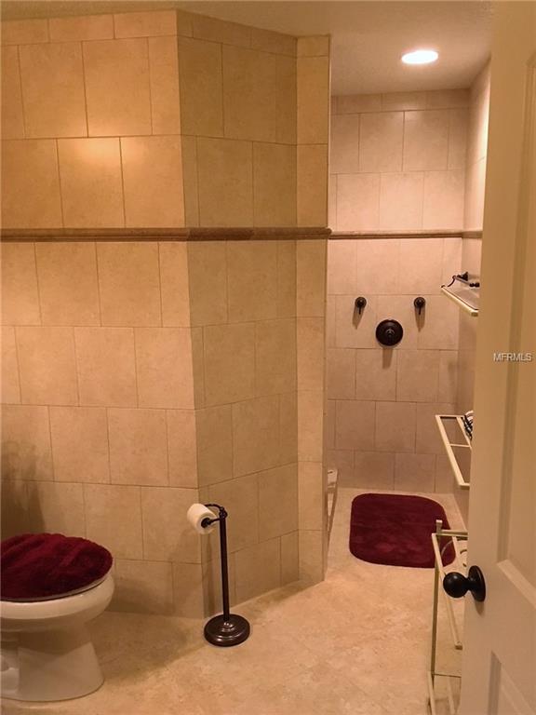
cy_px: 358
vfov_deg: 61.7
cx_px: 268
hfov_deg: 48.2
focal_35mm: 29
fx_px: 599
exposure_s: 1/30
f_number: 2.2
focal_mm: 4.15
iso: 200
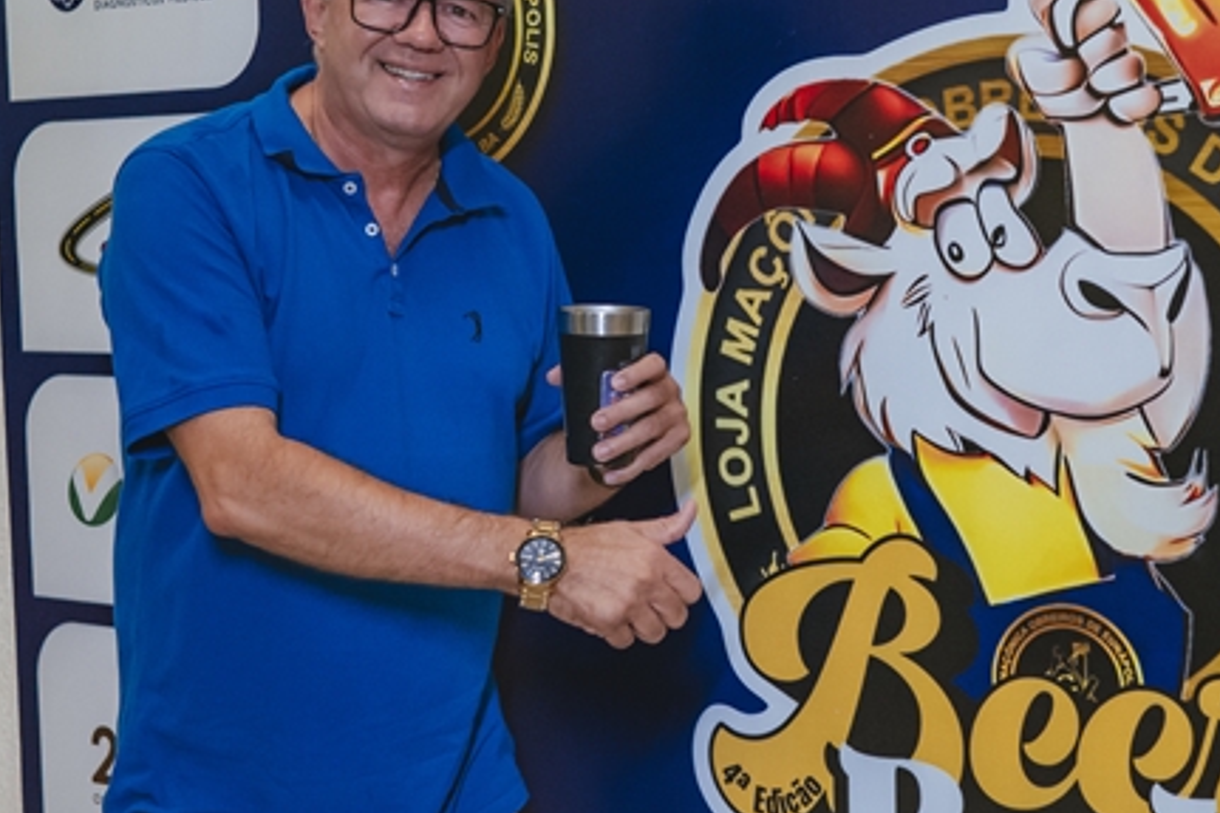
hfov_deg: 32.2
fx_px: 2100
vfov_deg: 21.9
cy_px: 406
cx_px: 778
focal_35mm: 62
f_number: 2.5
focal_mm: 24
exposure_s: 1/400
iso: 2500
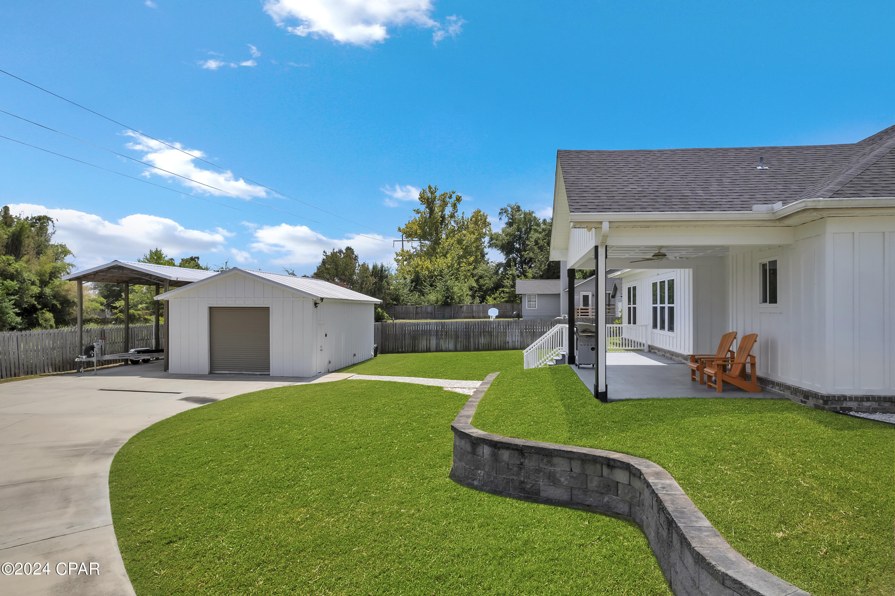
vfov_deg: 57.2
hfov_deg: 78.6
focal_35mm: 22
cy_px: 298
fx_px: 547
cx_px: 448
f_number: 2.8
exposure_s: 1/3200
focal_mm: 8.38
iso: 100
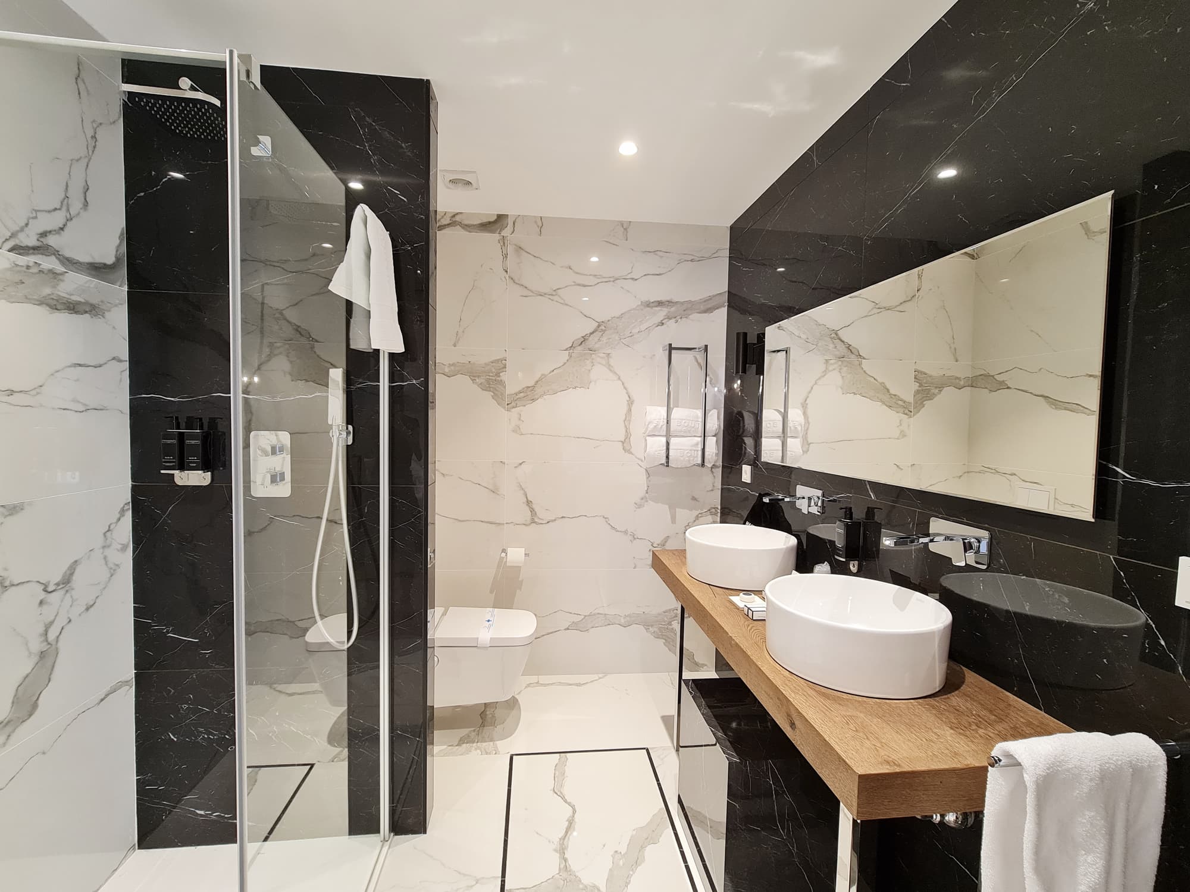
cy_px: 446
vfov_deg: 89.9
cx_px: 595
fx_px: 447
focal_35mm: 13
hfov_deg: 106.2
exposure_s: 1/50
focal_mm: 2.2
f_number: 2.2
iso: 200
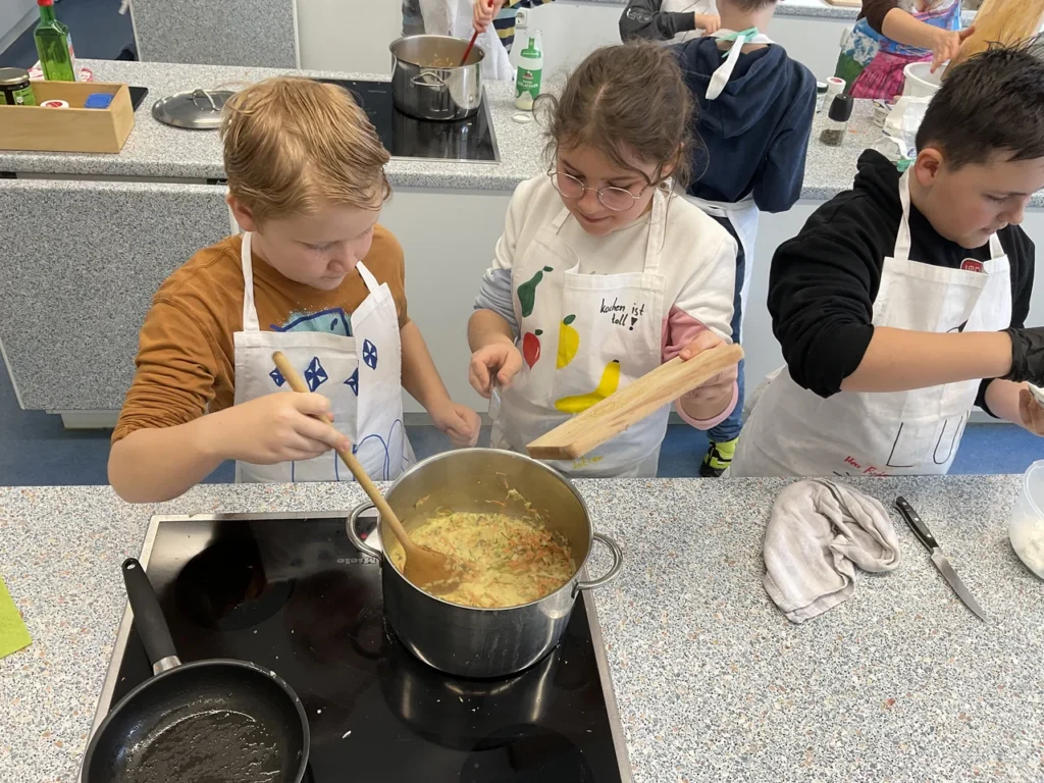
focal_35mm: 29
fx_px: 875
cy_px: 392
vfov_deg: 48.2
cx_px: 522
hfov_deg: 61.7
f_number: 1.8
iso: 40
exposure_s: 1/50
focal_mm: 3
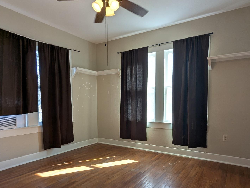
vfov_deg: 58.3
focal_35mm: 23
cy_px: 115
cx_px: 121
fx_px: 166
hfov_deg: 73.9
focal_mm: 2.35
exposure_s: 1/163
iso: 92
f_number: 2.2
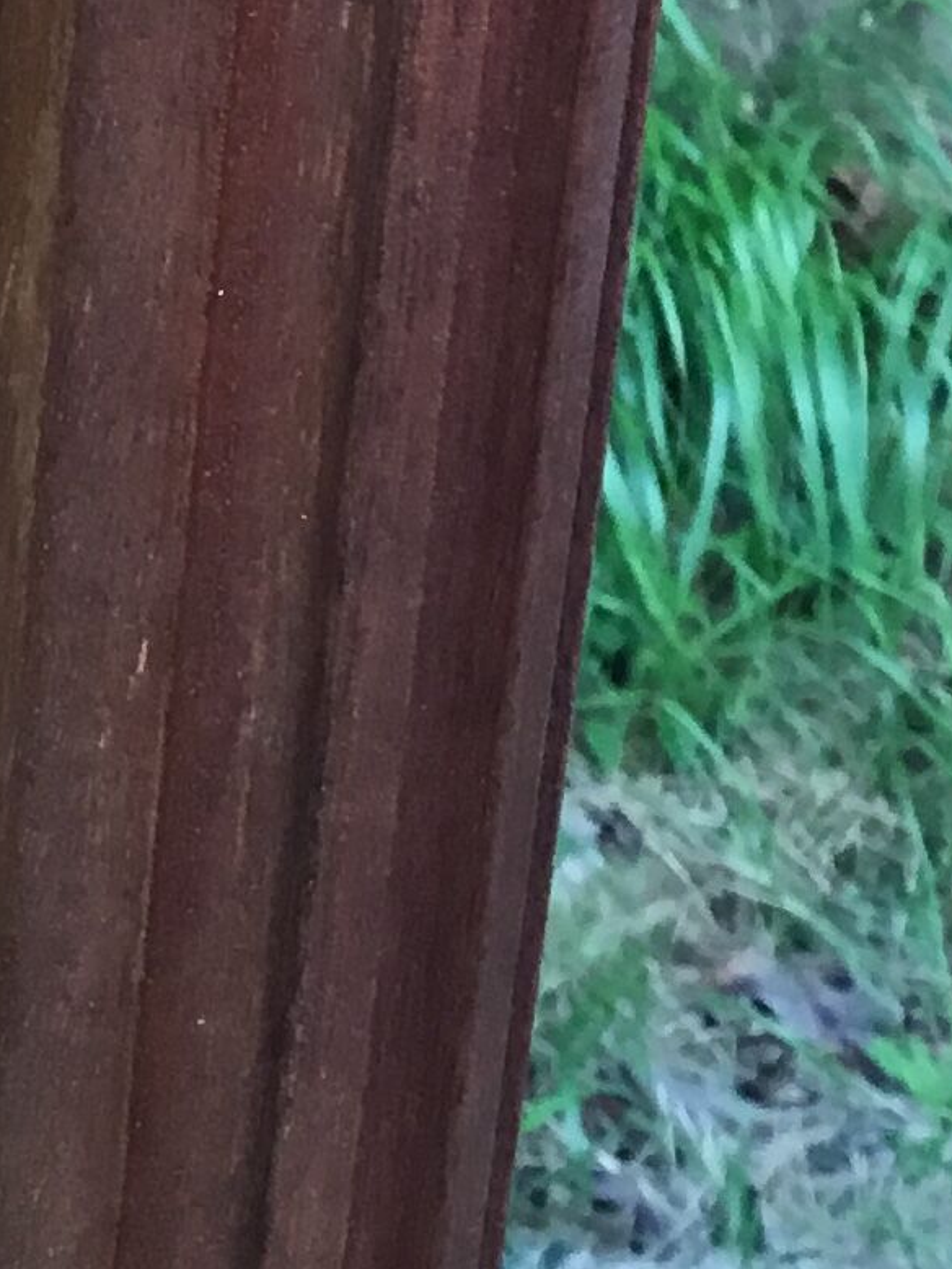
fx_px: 4764
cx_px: -812
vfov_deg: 14.4
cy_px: -502
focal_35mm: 130
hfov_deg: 10.6
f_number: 2.4
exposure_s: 1/33
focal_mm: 3.3
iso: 40
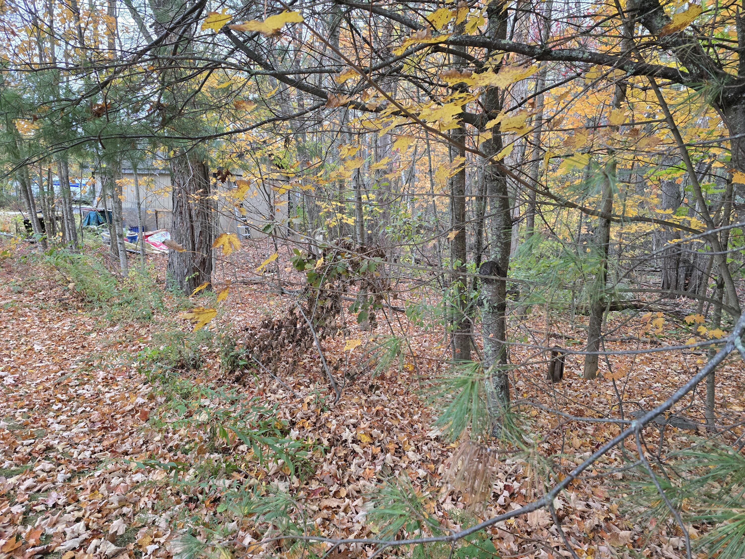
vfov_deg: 58.9
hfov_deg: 73.9
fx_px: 495
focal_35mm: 23
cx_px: 372
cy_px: 280
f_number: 1.7
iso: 500
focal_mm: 6.3
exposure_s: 1/120
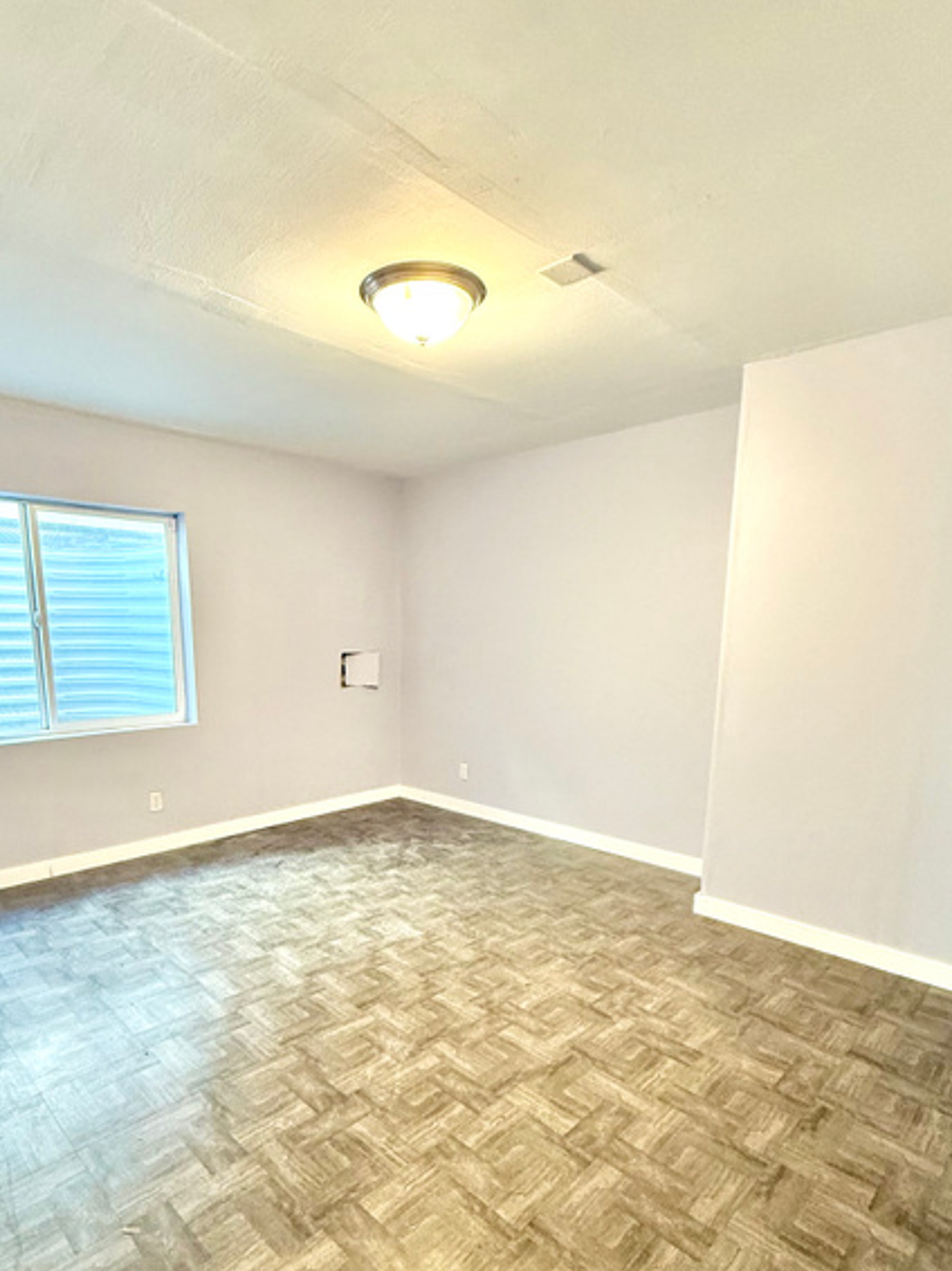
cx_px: 431
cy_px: 763
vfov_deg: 83.6
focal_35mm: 19
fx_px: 697
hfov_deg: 68.5
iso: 400
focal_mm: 2.22
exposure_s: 1/60
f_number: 2.2
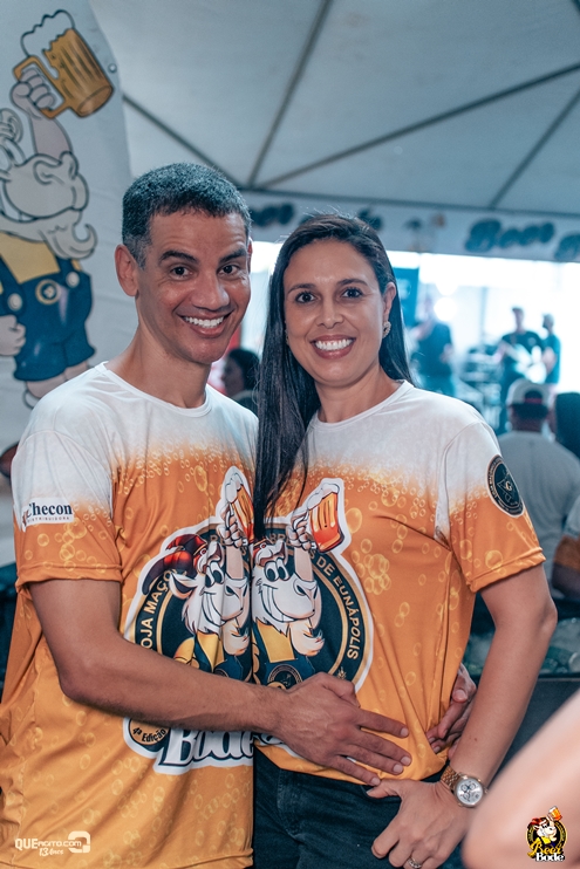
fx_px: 1268
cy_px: 434
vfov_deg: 37.8
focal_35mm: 52
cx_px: 290
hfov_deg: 25.8
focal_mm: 35
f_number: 2.5
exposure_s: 1/800
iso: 1600
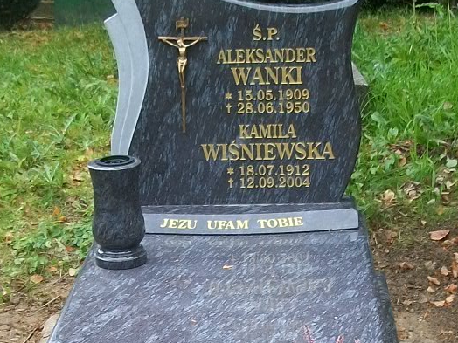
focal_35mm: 88
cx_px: 177
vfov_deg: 16.4
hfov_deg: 22.2
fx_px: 1164
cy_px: 353
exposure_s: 1/100
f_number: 2.7
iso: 80
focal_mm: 6
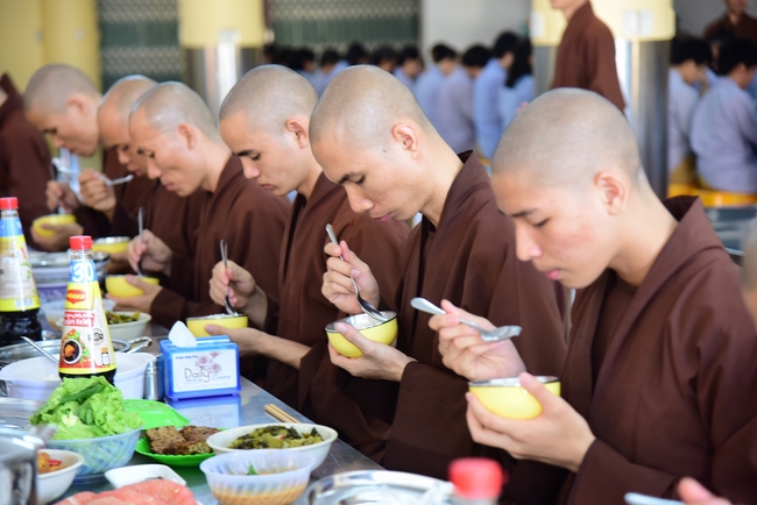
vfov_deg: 14.4
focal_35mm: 95
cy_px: 252
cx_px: 378
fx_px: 1998
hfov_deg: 21.4
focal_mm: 95
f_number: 4.5
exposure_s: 1/40
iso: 1250
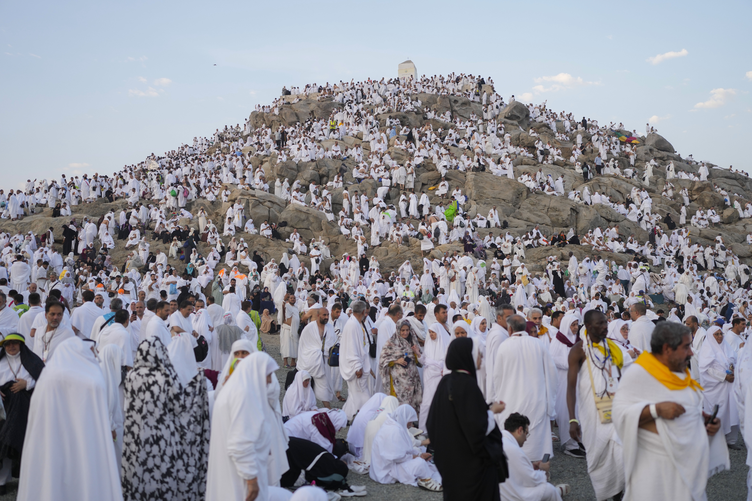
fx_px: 731
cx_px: 376
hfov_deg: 54.4
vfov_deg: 37.9
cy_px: 250
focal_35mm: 35
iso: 400
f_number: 2
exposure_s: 1/1250
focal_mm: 35
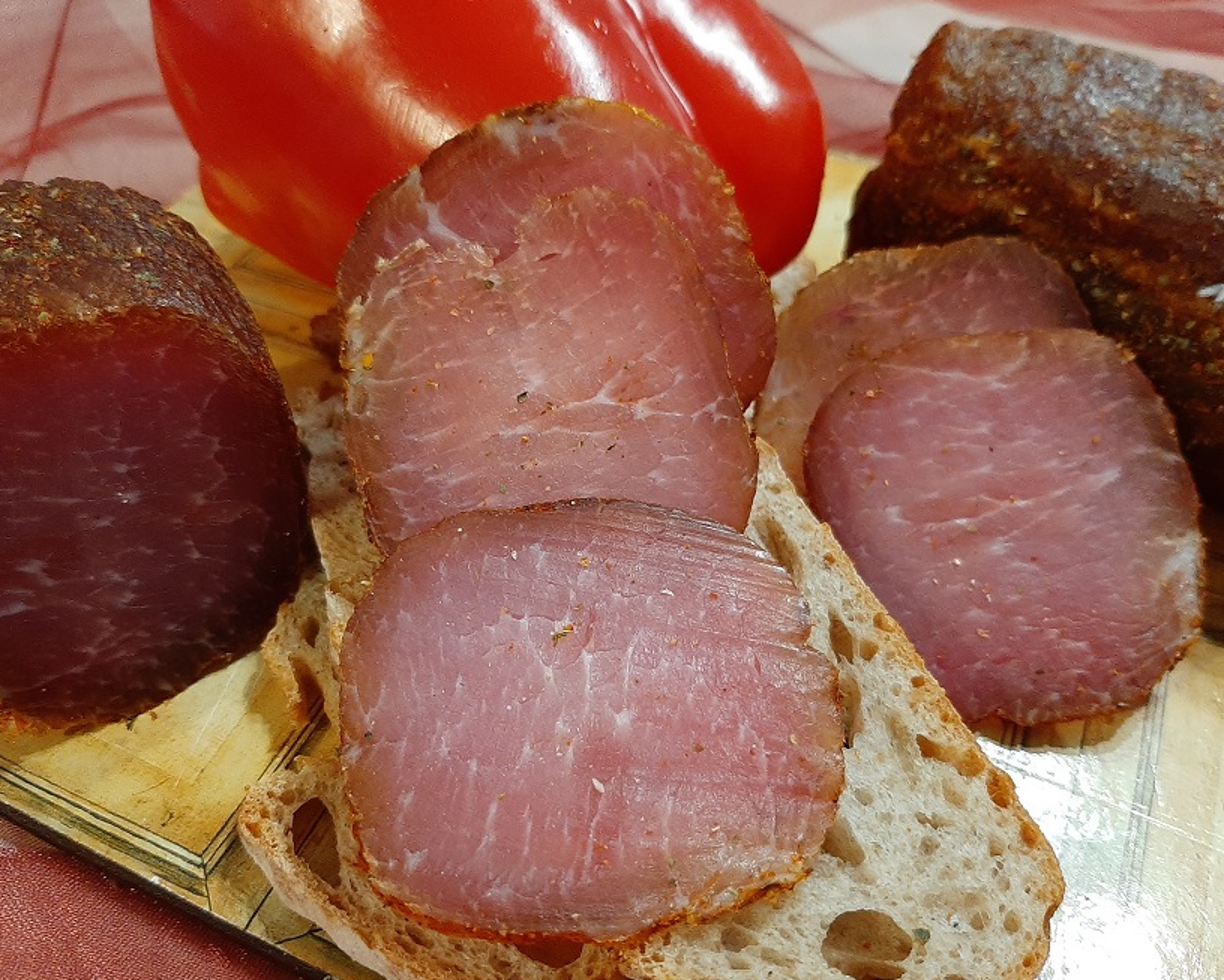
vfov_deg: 51.5
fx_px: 1014
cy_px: 493
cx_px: 606
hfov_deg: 62.2
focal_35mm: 28
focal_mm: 3.93
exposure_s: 1/25
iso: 250
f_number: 1.7
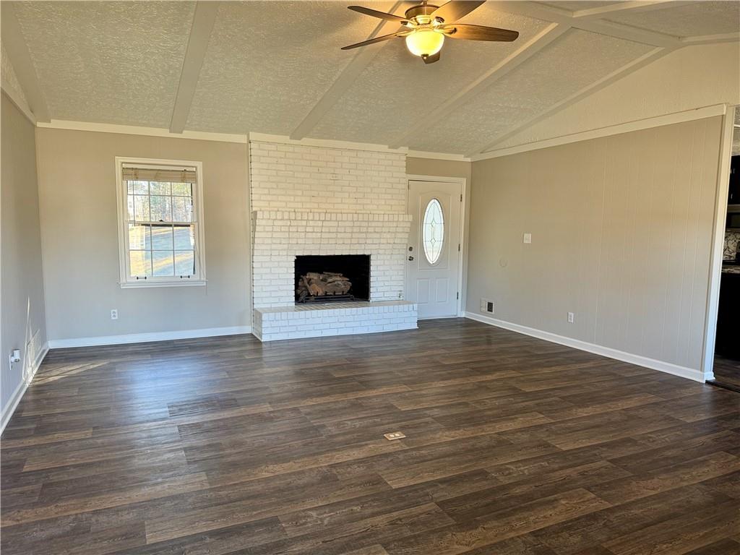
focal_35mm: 24
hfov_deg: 71.6
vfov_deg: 56.8
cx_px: 370
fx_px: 513
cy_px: 278
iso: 125
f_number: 1.78
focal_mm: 6.76
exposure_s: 1/60
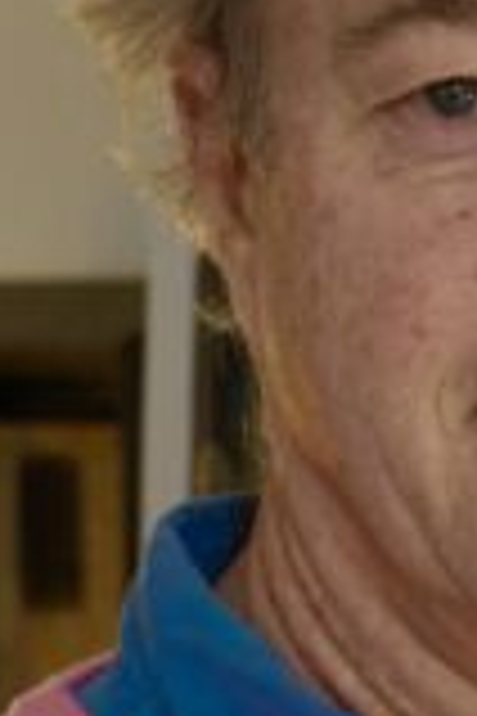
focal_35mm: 276
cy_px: 236
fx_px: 5485
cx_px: 598
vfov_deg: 7.5
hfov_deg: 5.0
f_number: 4
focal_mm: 32.07
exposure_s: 1/15
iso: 800
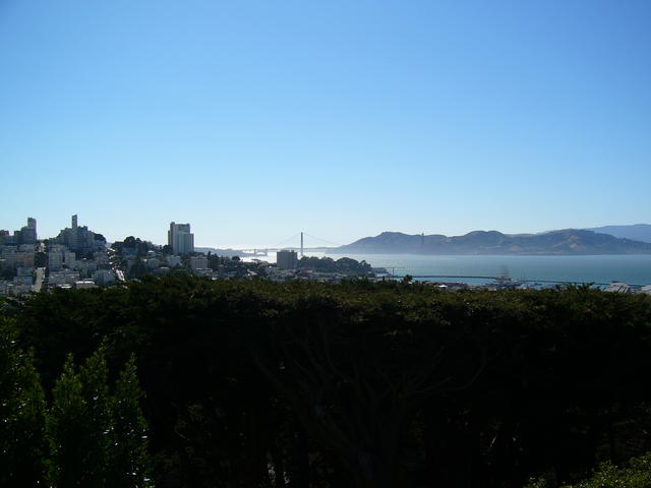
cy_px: 244
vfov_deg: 40.7
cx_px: 326
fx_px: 658
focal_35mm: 35
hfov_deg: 52.6
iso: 50
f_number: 8
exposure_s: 1/320
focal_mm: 5.8
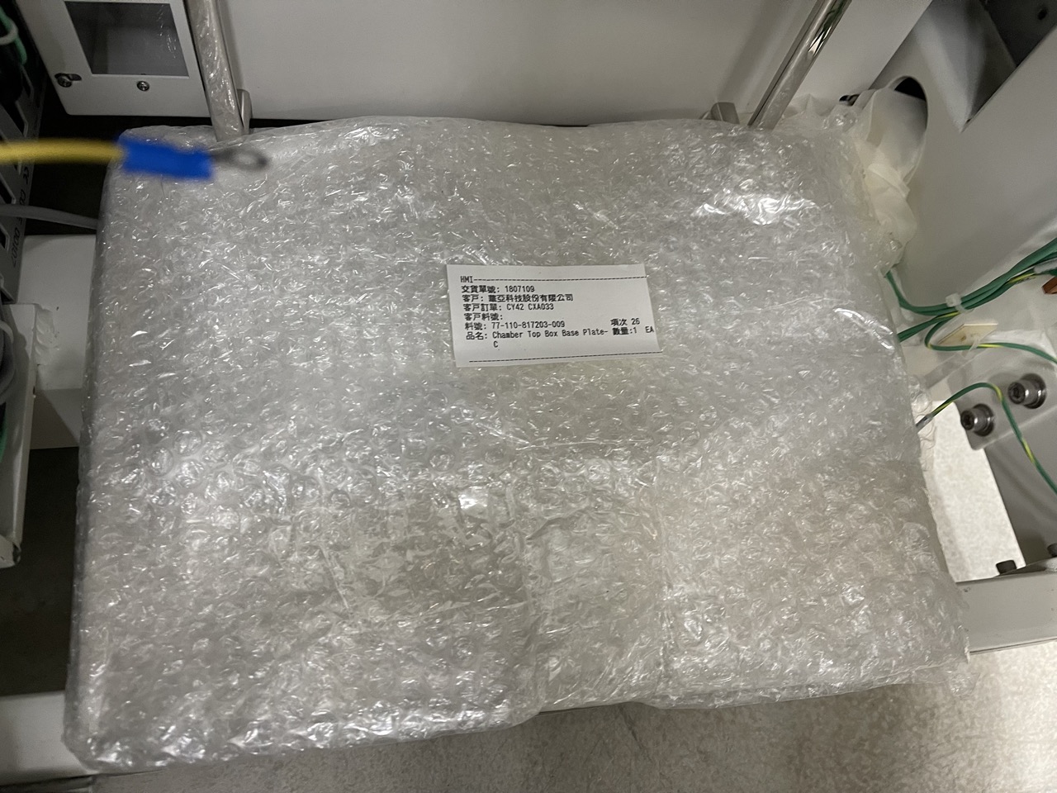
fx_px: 763
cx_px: 528
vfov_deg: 54.9
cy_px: 396
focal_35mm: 25
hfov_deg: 69.4
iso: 200
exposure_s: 1/60
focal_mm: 5.1
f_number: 1.6
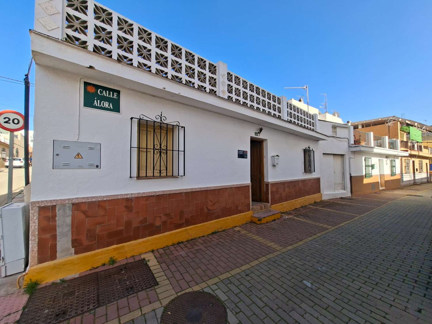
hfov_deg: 106.2
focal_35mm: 13
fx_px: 162
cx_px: 216
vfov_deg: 89.9
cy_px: 162
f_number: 2.2
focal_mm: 1.74
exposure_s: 1/598
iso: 40
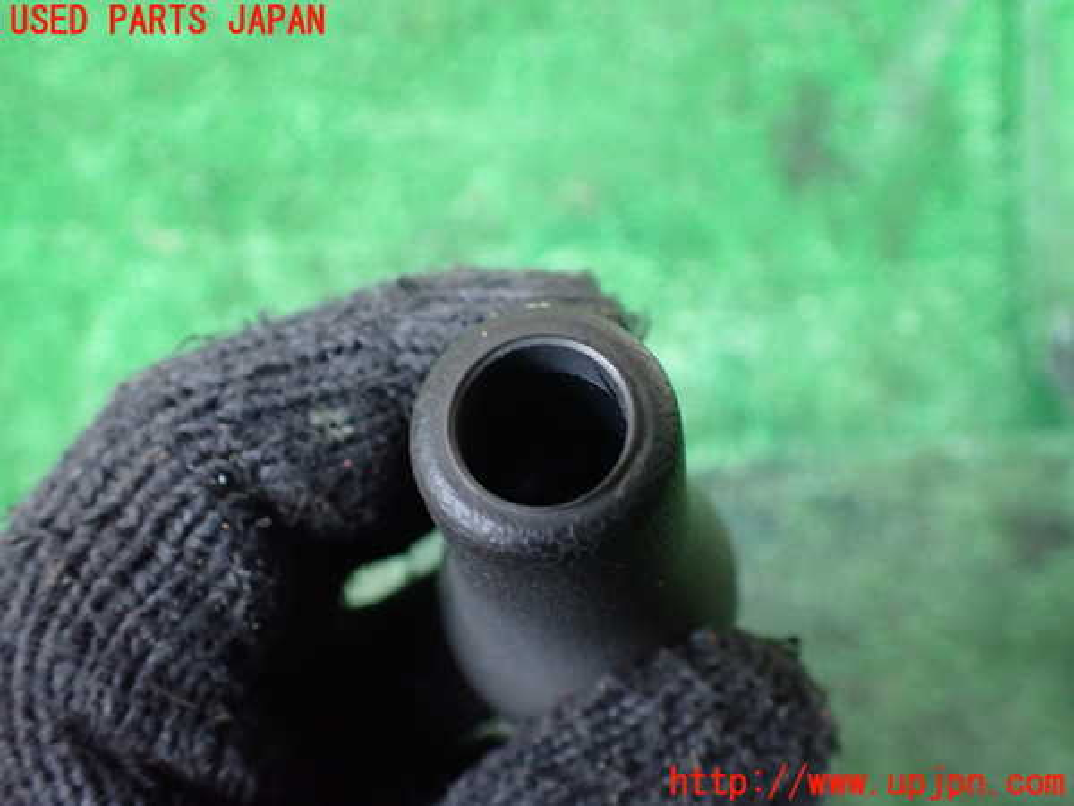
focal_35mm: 30
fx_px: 931
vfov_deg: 46.8
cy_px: 403
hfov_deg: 60.0
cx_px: 537
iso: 1000
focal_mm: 5.4
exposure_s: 1/30
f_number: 2.3
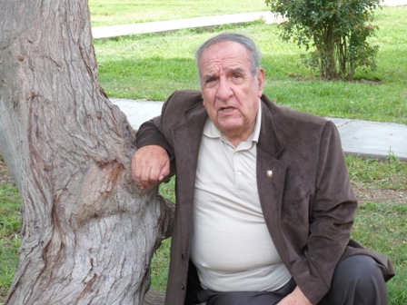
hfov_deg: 23.8
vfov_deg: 18.0
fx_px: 964
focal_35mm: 82
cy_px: 152
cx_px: 204
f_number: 4.8
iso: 100
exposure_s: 1/80
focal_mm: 14.8
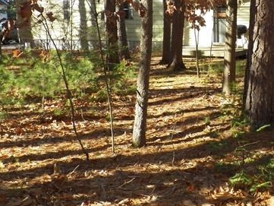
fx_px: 491
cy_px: 68
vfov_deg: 23.6
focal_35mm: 62
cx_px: 237
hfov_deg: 30.1
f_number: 4
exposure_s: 1/250
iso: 125
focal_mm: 4.9
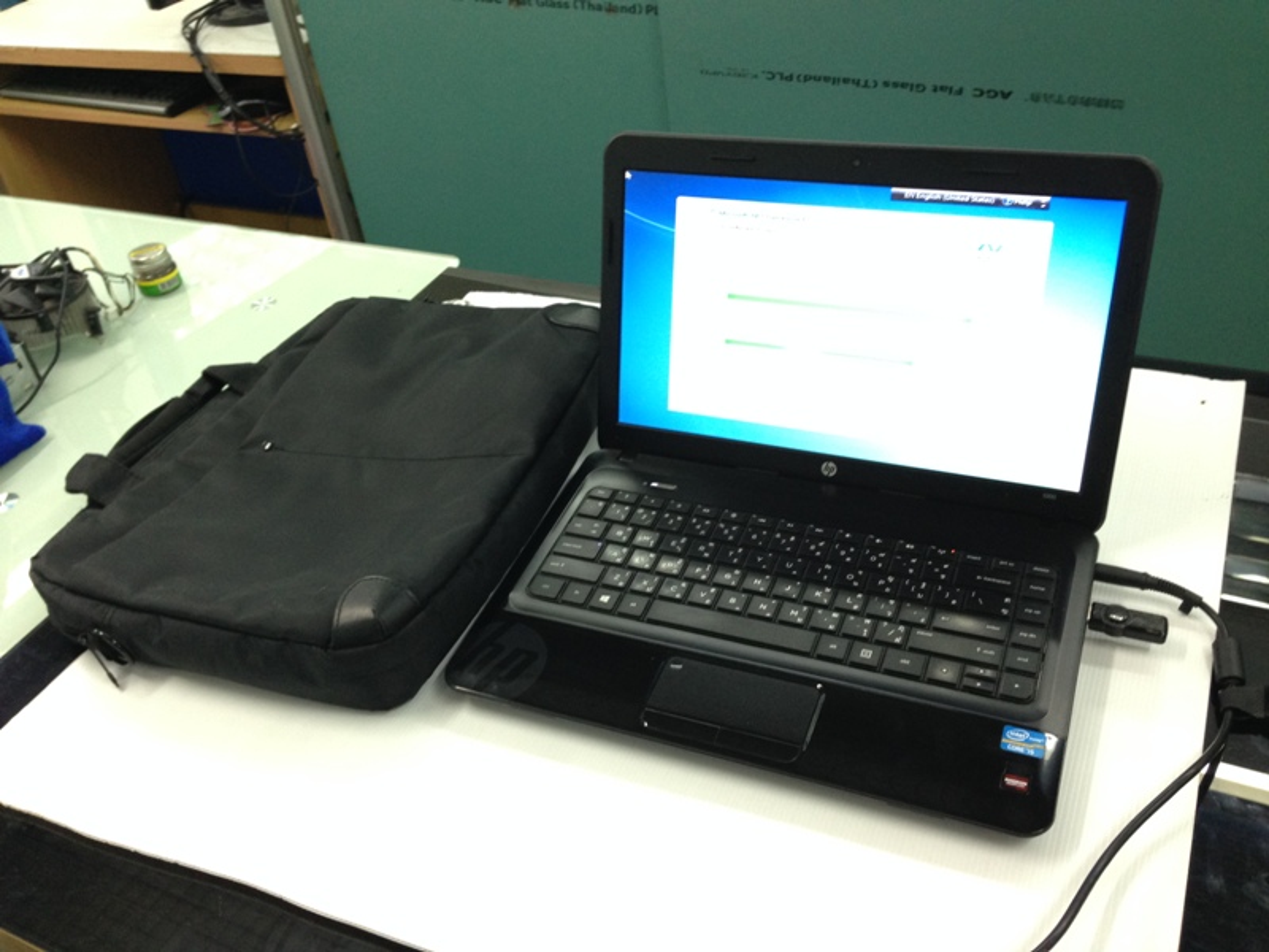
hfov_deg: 55.4
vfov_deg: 42.9
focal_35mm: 33
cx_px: 634
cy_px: 476
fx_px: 1210
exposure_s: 1/20
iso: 125
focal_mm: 4.12
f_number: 2.4
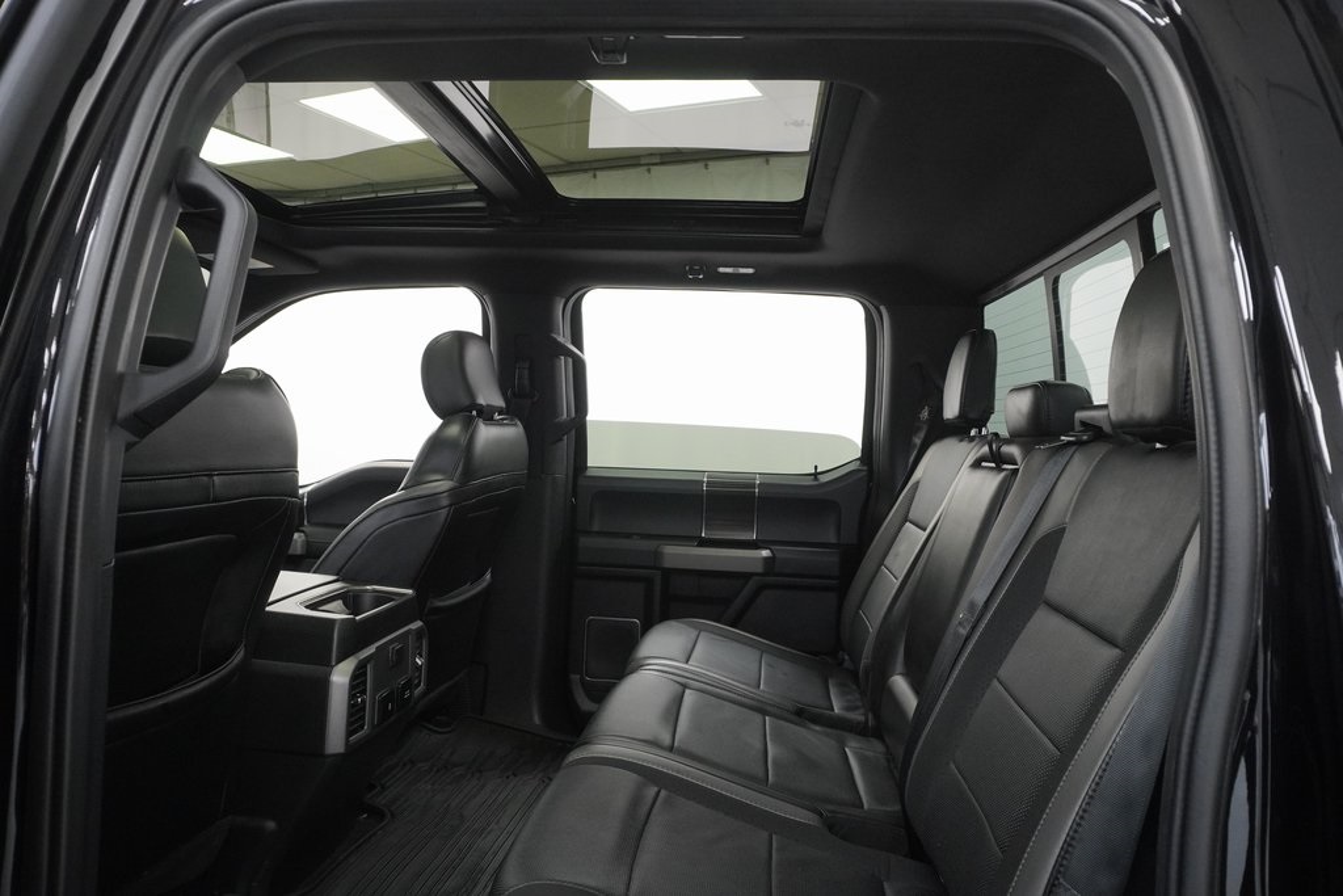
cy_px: 448
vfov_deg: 53.1
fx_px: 895
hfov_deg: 73.7
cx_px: 672
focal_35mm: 24
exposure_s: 1/60
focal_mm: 16
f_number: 5
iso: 1600
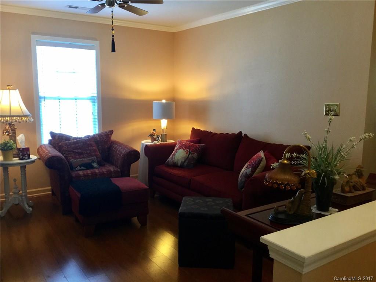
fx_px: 337
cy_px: 141
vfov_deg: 45.4
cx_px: 188
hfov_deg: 58.4
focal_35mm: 31
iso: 64
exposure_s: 1/30
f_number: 2.4
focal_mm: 3.3
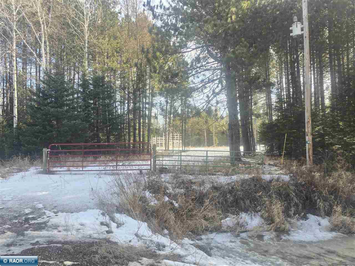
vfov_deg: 58.9
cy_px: 133
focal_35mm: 23
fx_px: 236
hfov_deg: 73.9
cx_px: 178
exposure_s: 1/180
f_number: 1.7
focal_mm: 6.3
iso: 20
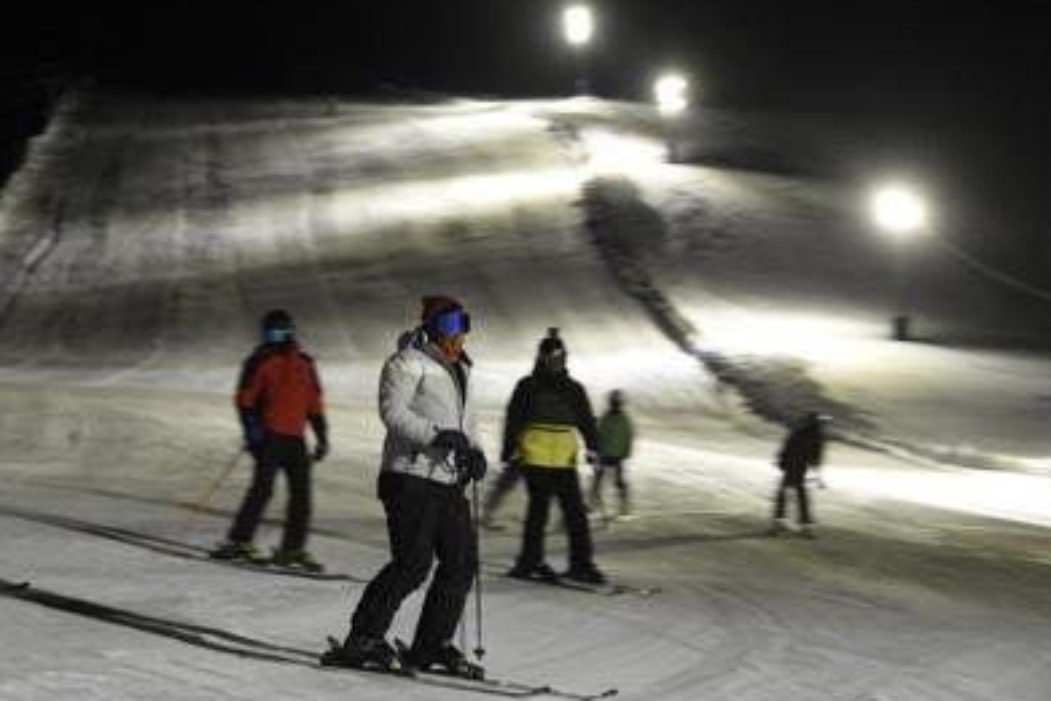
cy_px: 446
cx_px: 363
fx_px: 2599
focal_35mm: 89
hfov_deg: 22.8
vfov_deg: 15.4
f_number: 5
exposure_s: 1/100
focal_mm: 38
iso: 2500
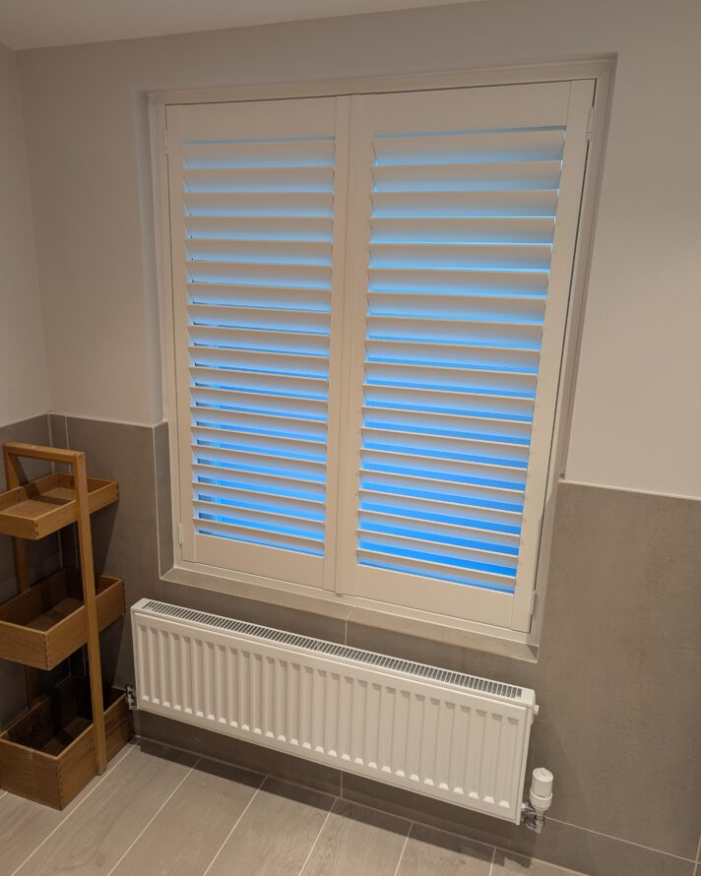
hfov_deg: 53.1
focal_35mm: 27
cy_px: 453
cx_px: 324
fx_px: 700
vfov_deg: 64.1
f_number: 1.85
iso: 109
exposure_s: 1/40.3
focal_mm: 6.81
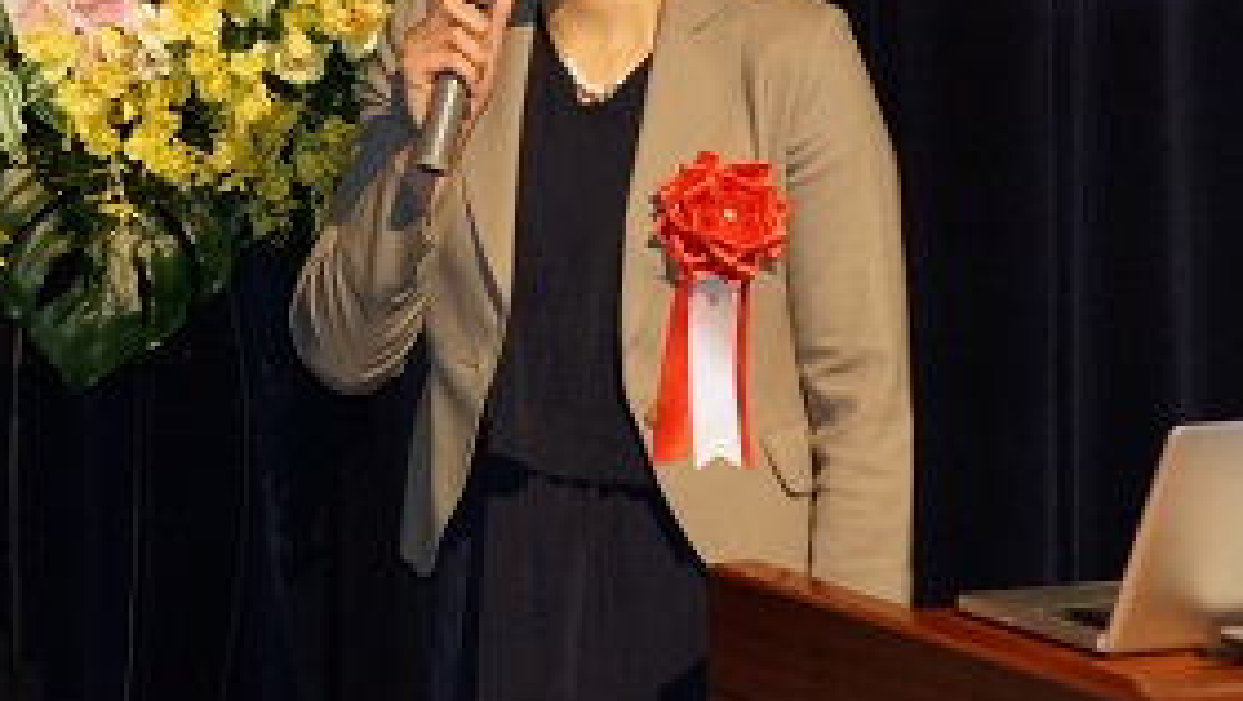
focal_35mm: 570
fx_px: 18801
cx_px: 537
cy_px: 16
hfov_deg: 3.8
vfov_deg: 2.1
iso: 1600
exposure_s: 1/60
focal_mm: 200
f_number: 5.6
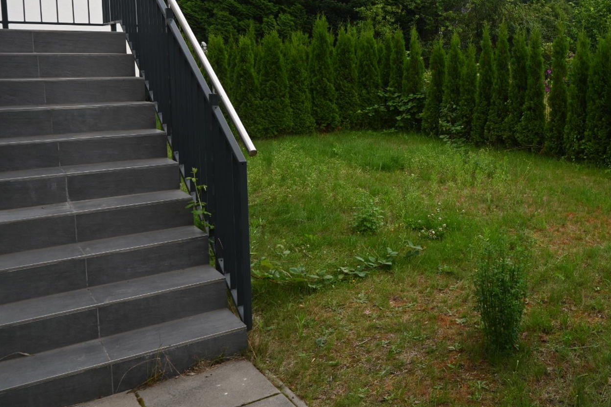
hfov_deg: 49.5
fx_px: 628
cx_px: 471
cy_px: 123
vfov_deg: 35.4
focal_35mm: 37
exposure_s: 1/30
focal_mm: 16
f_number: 10
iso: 160
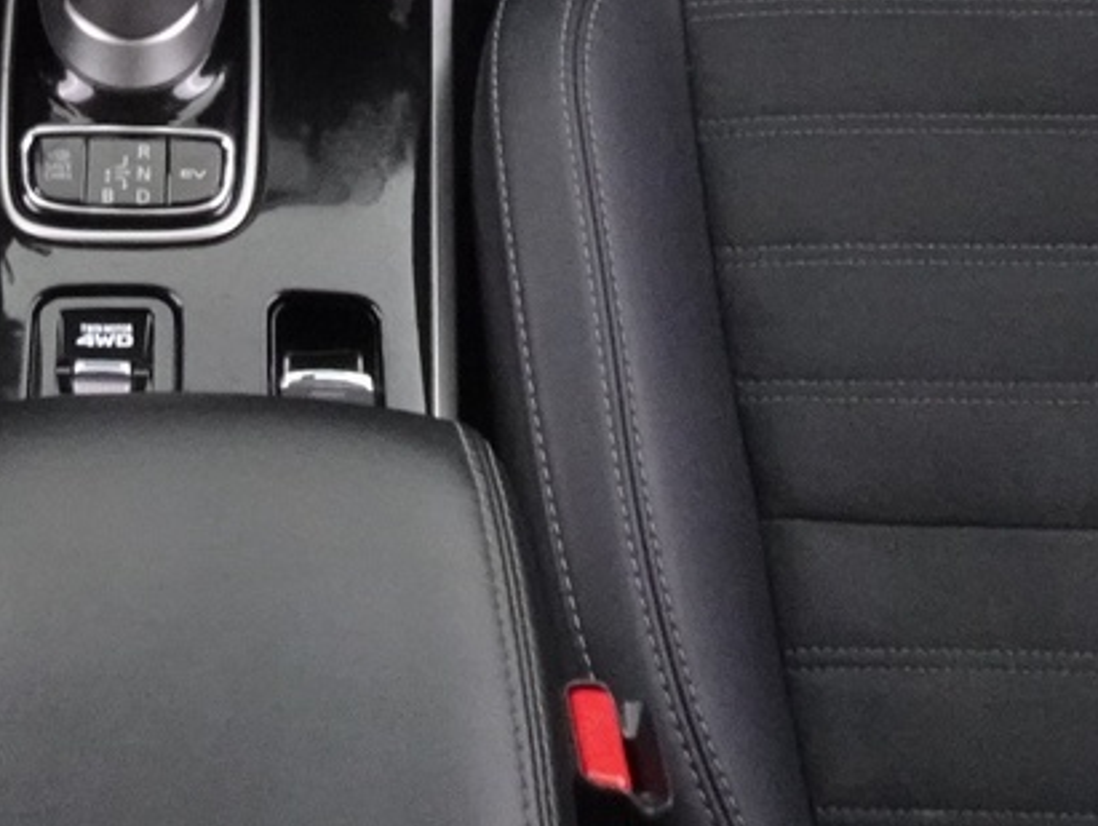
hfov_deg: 22.8
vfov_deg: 15.8
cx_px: 144
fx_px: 2667
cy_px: -511
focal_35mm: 84
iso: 800
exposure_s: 1/5
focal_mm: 4.25
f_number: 3.5
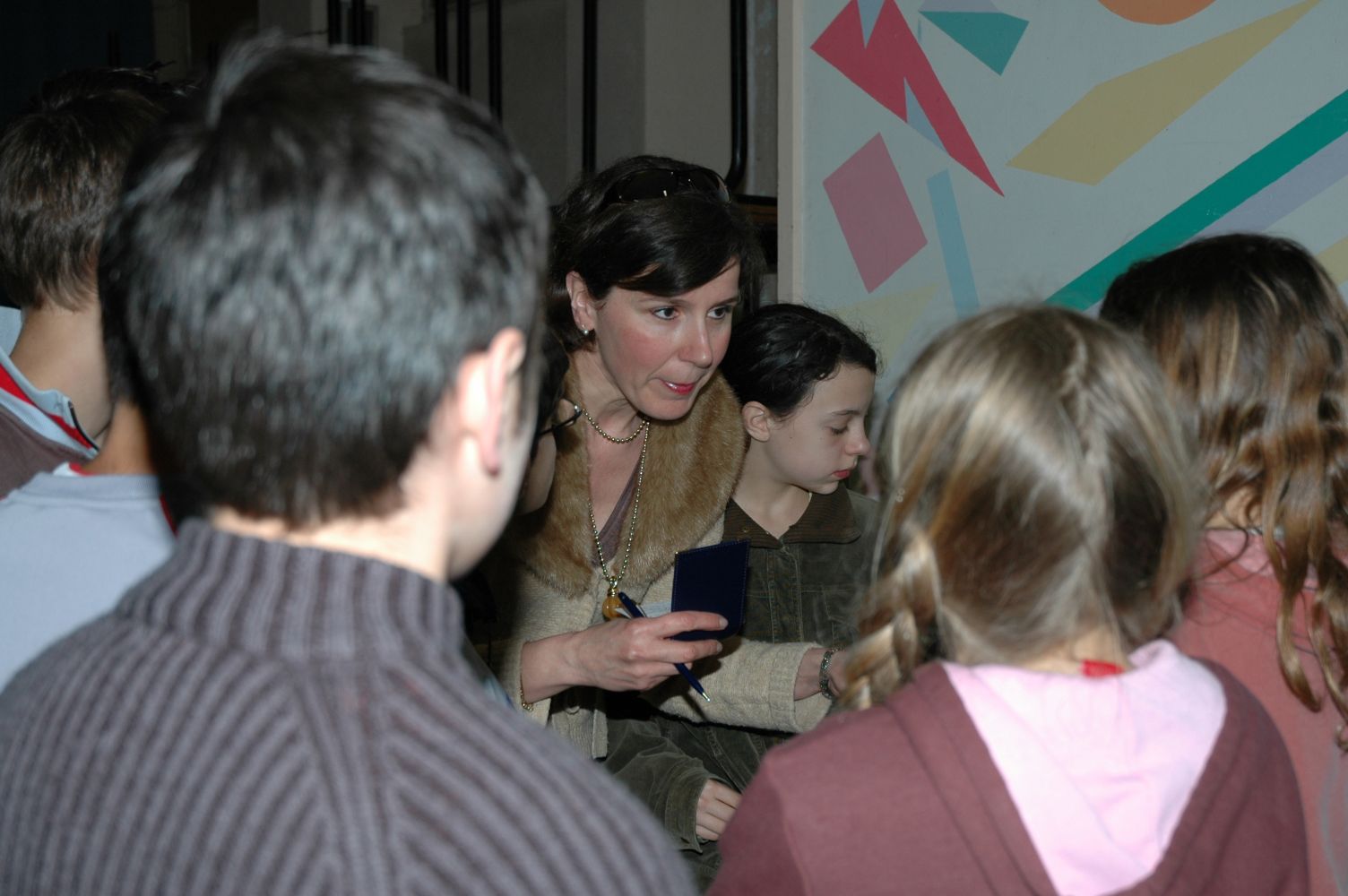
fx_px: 2132
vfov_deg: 23.7
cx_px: 674
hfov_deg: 35.1
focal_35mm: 57
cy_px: 448
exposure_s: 1/60
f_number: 4.2
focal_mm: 38
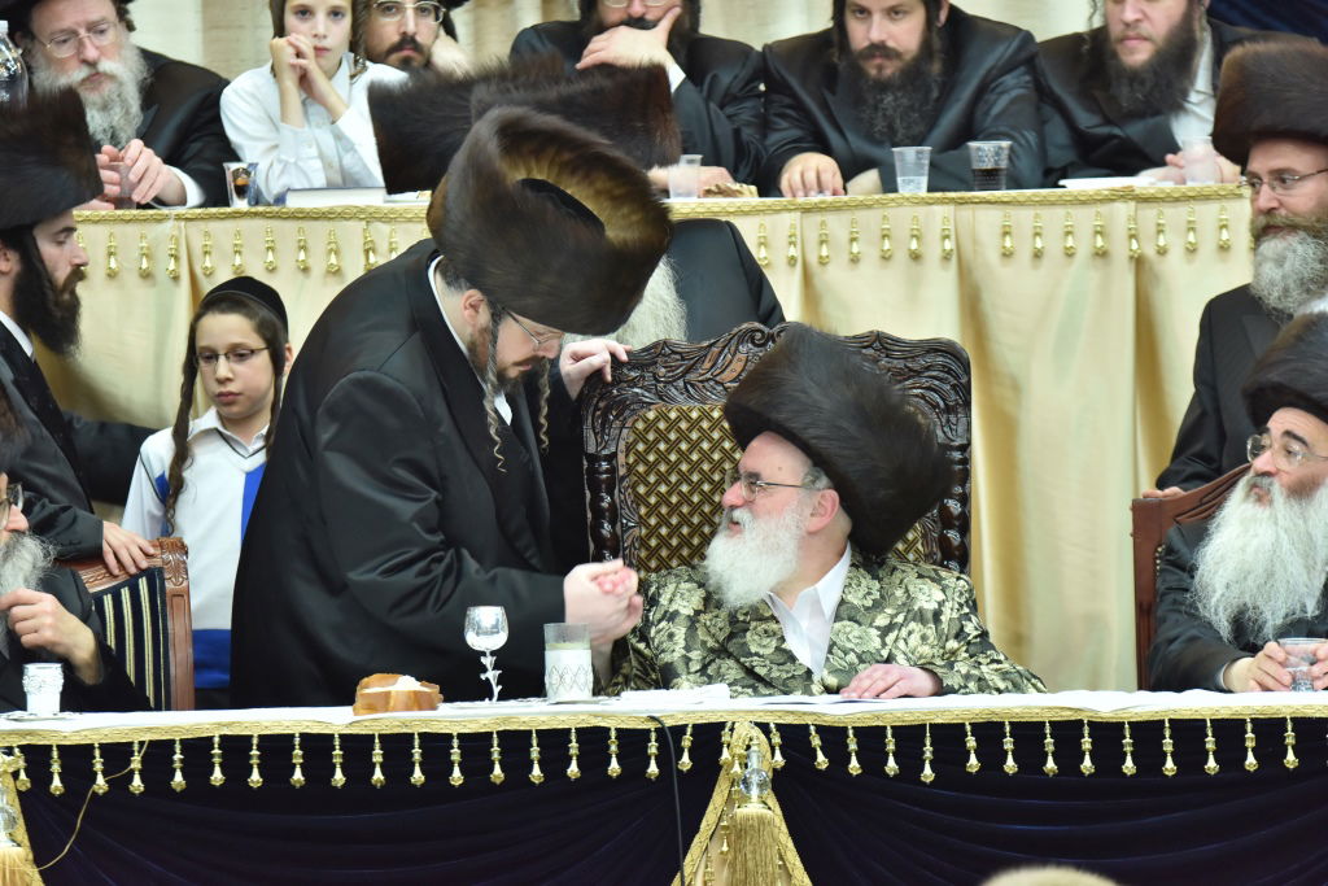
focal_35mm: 320
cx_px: 664
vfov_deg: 4.3
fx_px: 11805
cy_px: 443
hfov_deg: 6.4
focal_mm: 320
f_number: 5.6
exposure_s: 1/100
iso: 2000
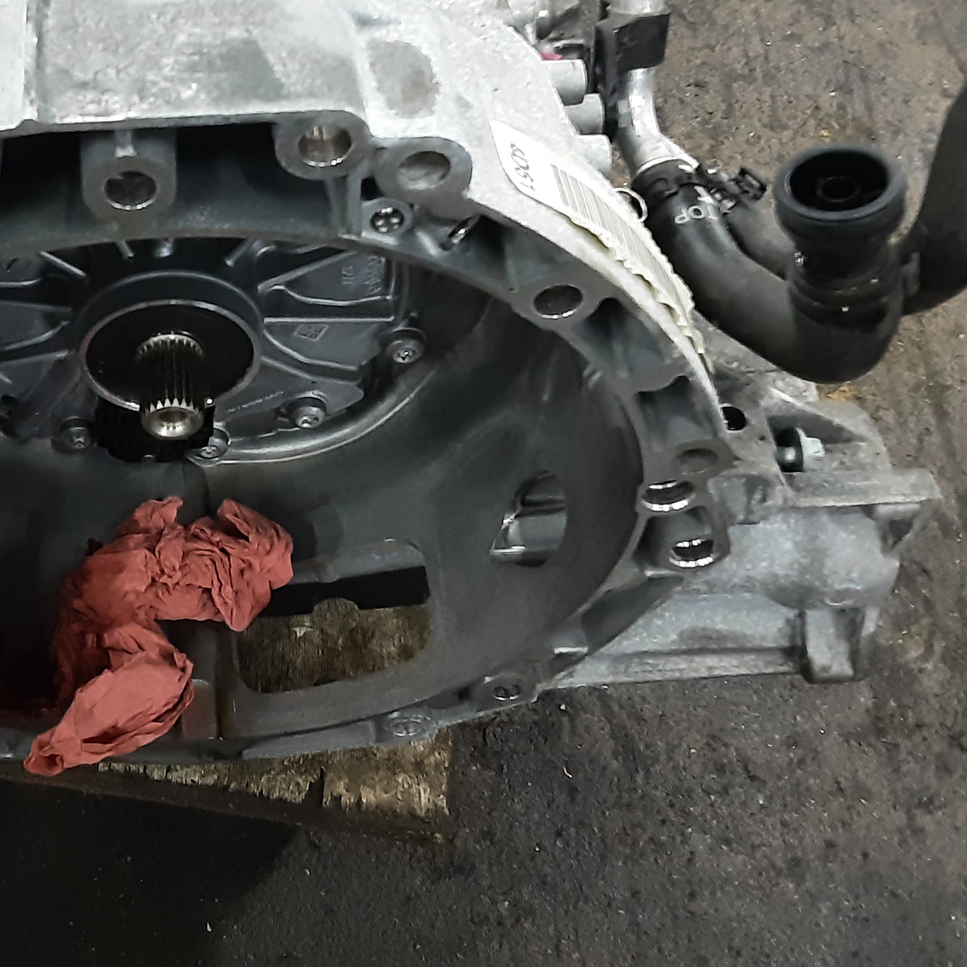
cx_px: 79
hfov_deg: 33.3
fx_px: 1517
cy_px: 259
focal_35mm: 48
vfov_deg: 34.7
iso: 320
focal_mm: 2.91
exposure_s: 1/25
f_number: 1.9
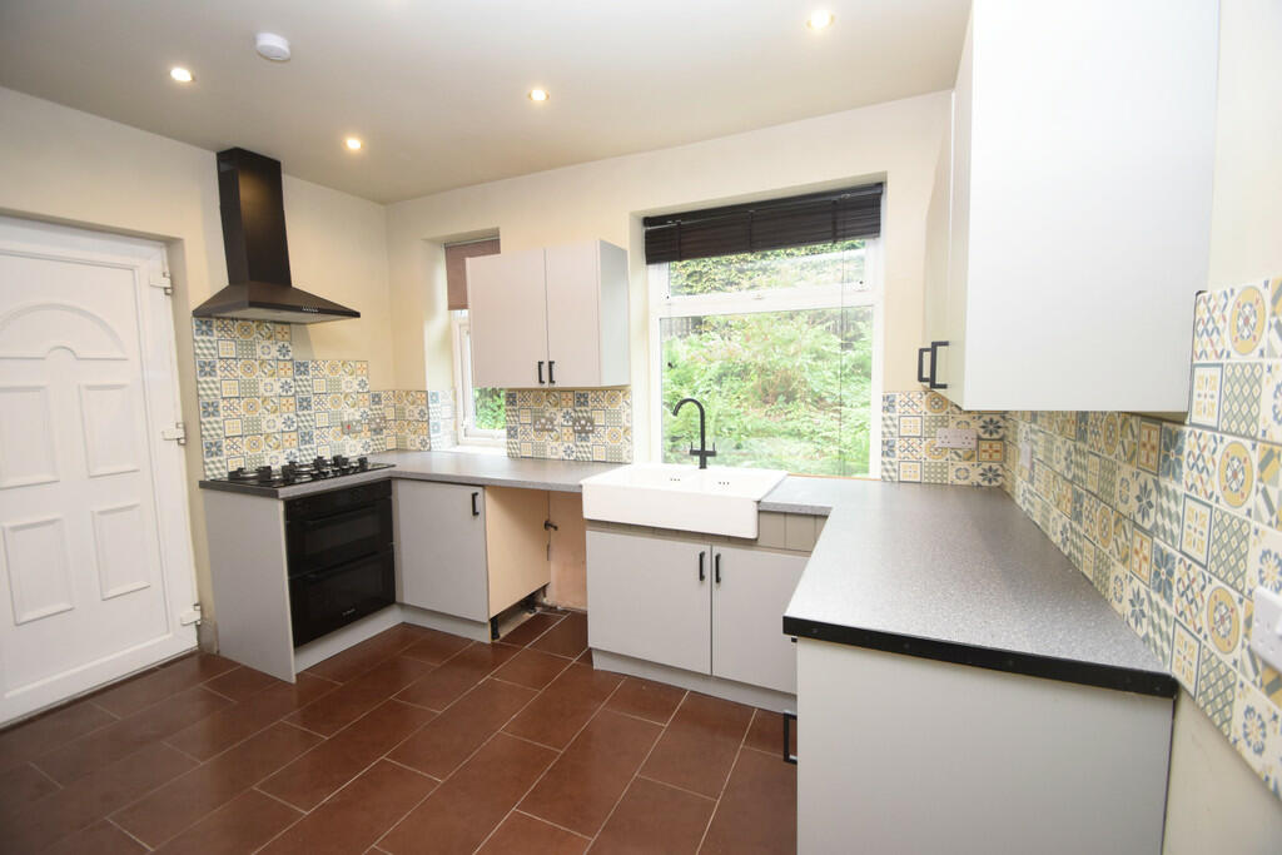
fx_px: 534
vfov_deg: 77.3
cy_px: 428
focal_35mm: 15
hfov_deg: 100.4
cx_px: 641
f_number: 4
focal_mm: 10
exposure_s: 1/60
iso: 800
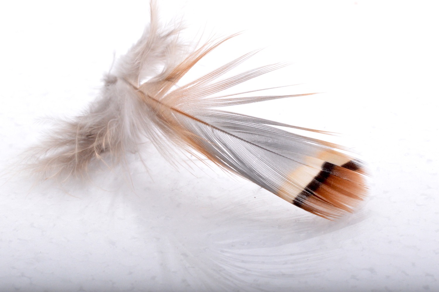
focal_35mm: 135
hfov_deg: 15.2
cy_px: 146
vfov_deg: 10.1
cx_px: 220
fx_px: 1645
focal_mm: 90
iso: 1600
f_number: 36
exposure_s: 1/200
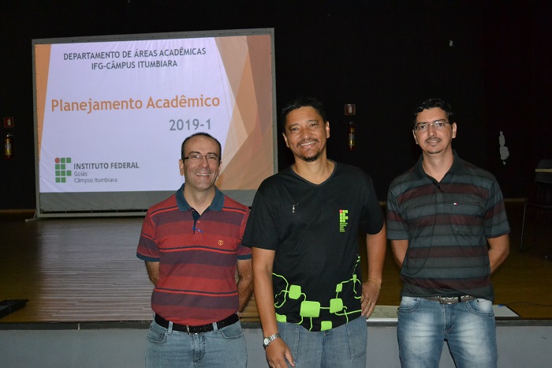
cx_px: 276
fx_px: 736
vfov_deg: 28.0
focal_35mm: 48
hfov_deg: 41.1
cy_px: 184
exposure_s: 1/60
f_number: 4.8
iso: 3200
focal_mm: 32
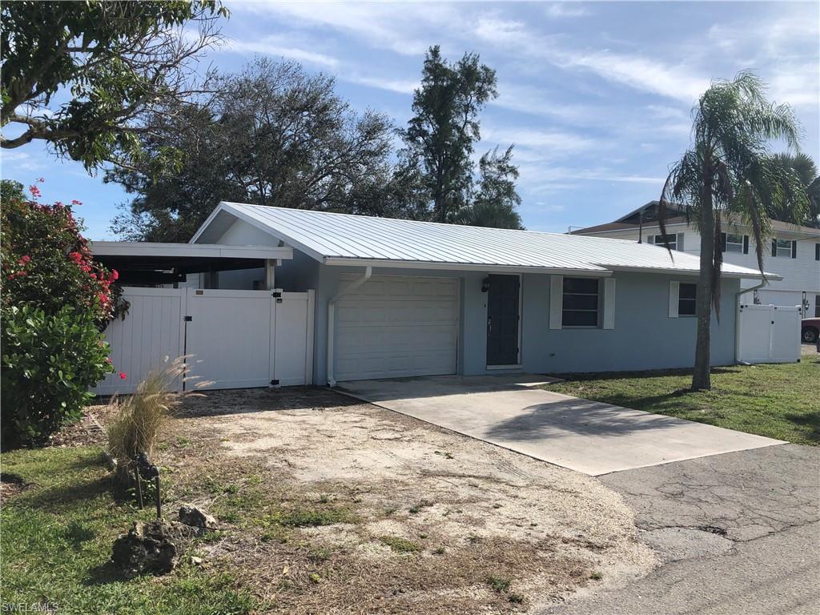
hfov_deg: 63.4
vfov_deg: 49.7
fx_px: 663
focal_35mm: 28
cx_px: 410
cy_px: 308
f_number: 1.8
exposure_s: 1/3003
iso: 20
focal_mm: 4
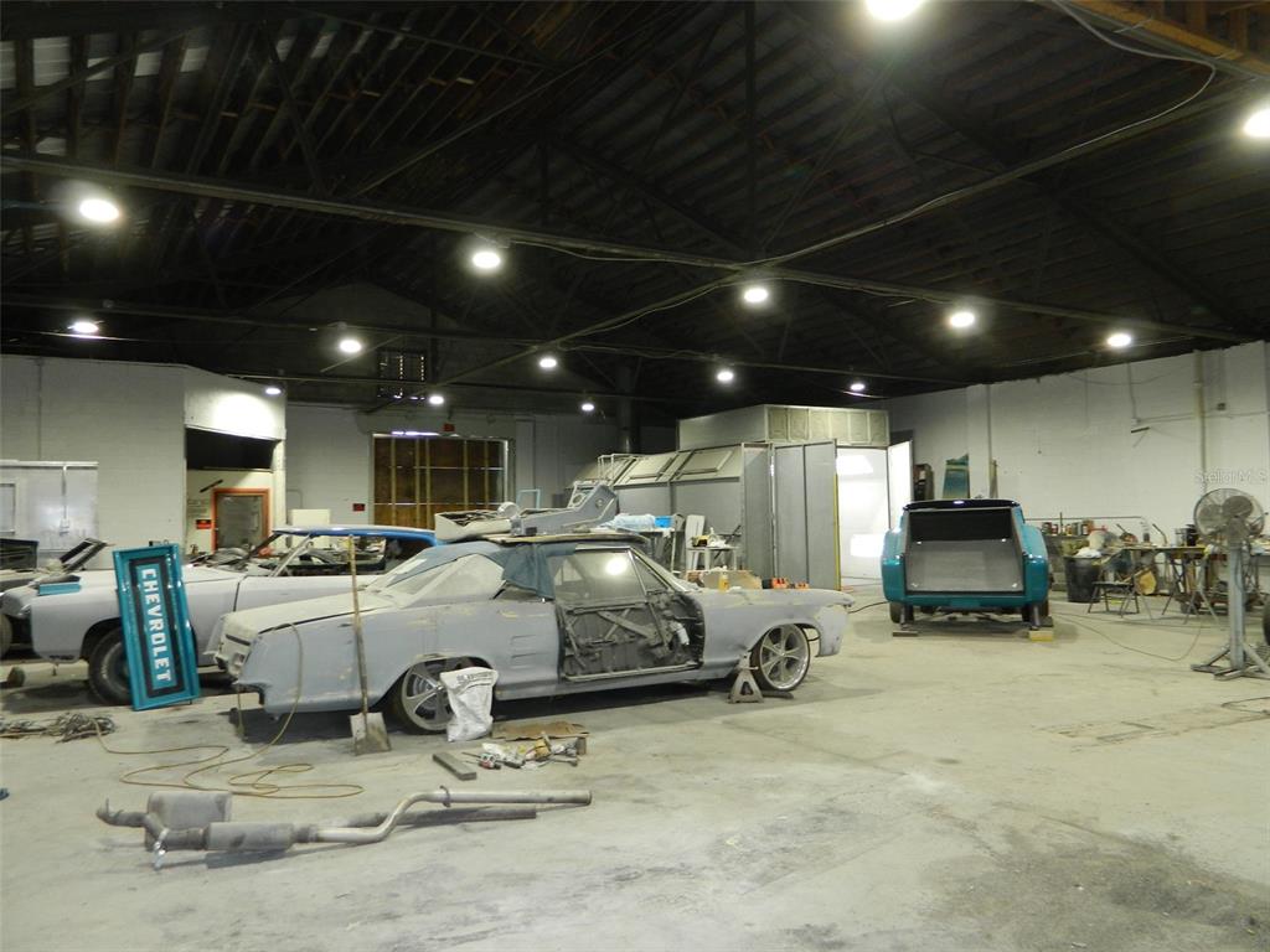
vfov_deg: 54.9
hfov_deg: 69.4
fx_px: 917
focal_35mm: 25
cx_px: 635
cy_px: 476
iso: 140
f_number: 3.1
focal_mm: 4.5
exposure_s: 1/30
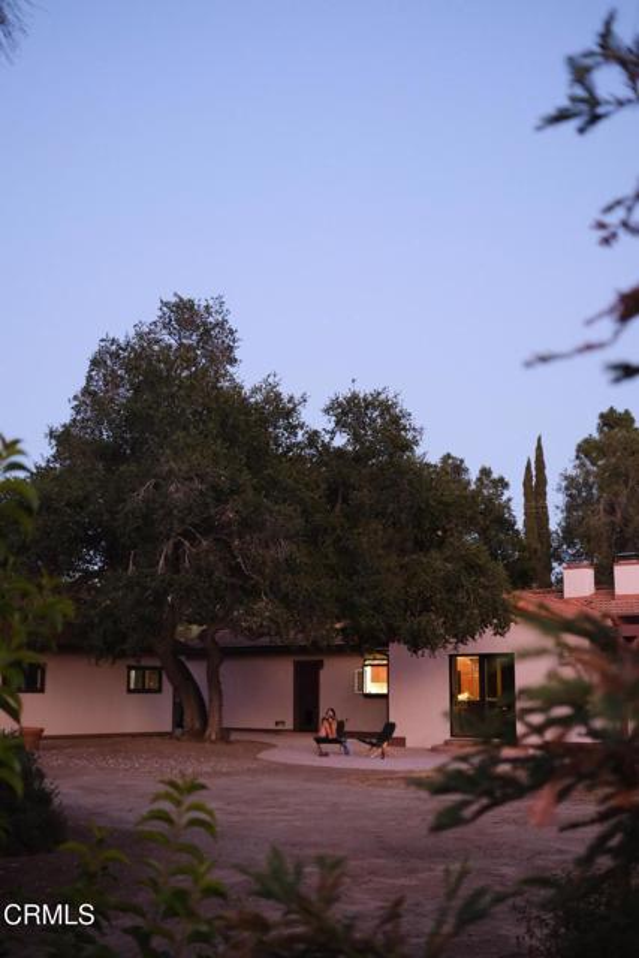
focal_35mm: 41
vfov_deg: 47.4
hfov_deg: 32.6
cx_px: 320
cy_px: 479
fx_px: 1091
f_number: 2.8
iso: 3200
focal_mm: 27
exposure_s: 1/30
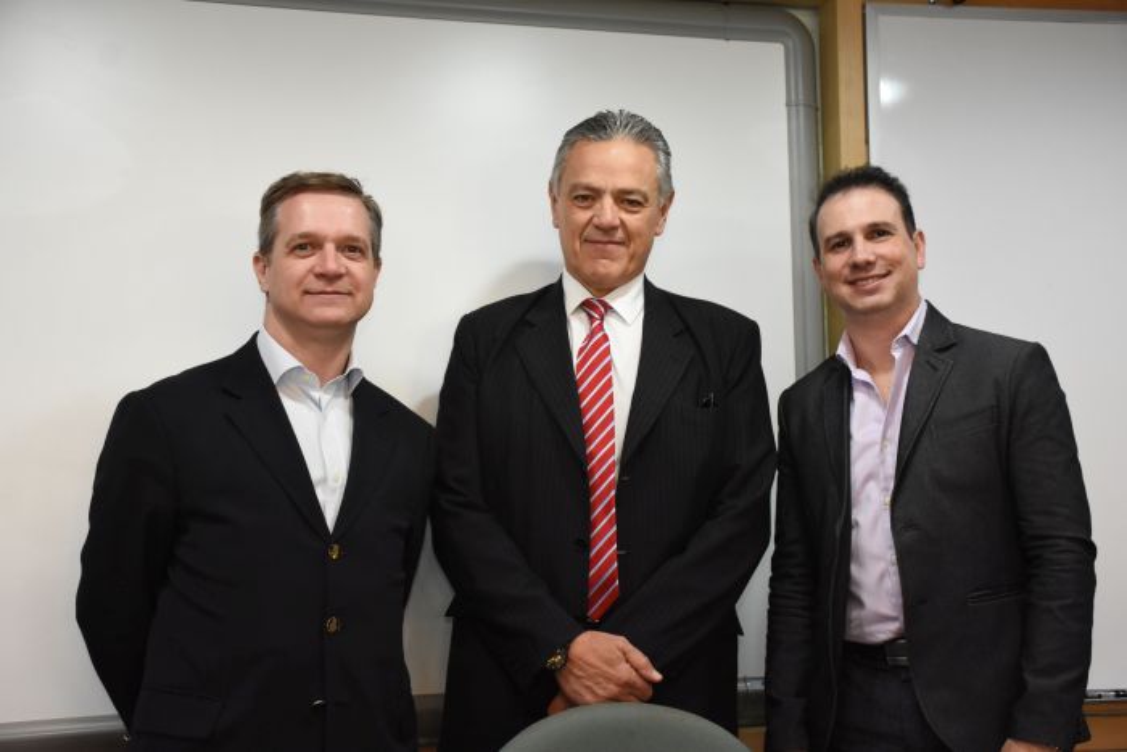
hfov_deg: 37.8
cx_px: 564
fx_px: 1644
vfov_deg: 25.8
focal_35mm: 52
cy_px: 376
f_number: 4.2
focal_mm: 35
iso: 2000
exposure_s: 1/160
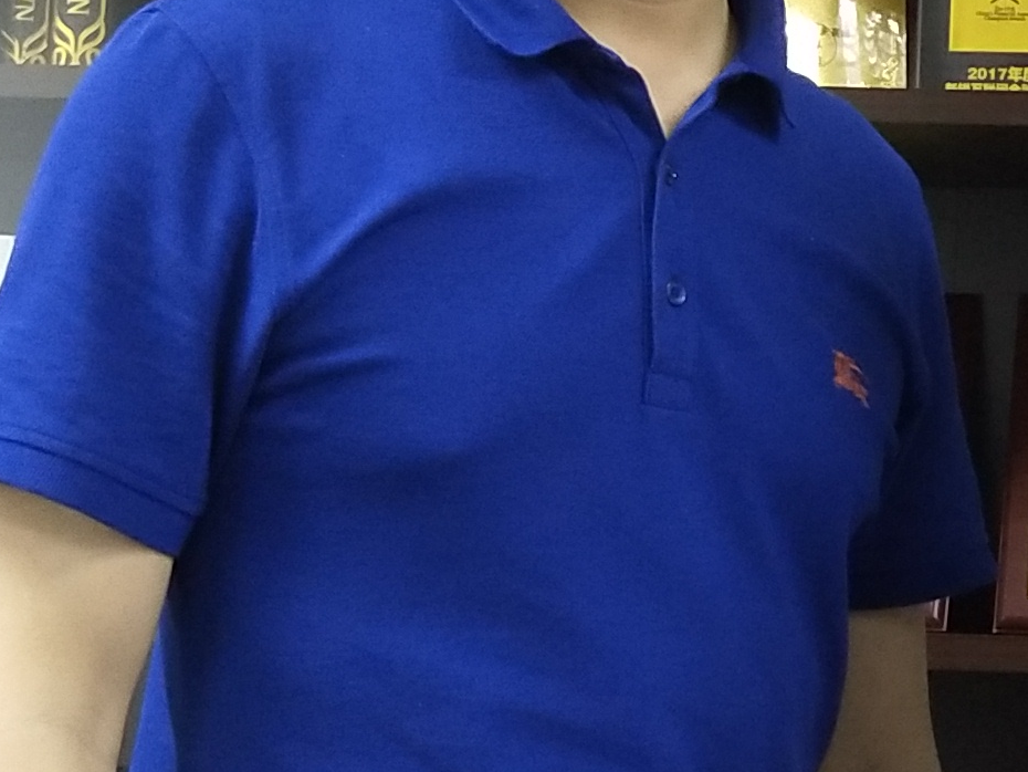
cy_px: 375
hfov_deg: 14.8
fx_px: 3862
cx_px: 1104
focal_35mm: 130
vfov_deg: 11.4
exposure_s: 1/33.3
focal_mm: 3.95
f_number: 1.8
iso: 481
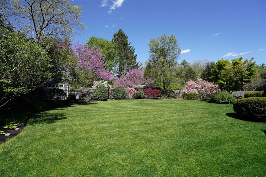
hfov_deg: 96.7
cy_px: 88
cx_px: 133
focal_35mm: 16
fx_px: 118
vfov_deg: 73.8
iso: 100
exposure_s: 1/400
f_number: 5.6
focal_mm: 16
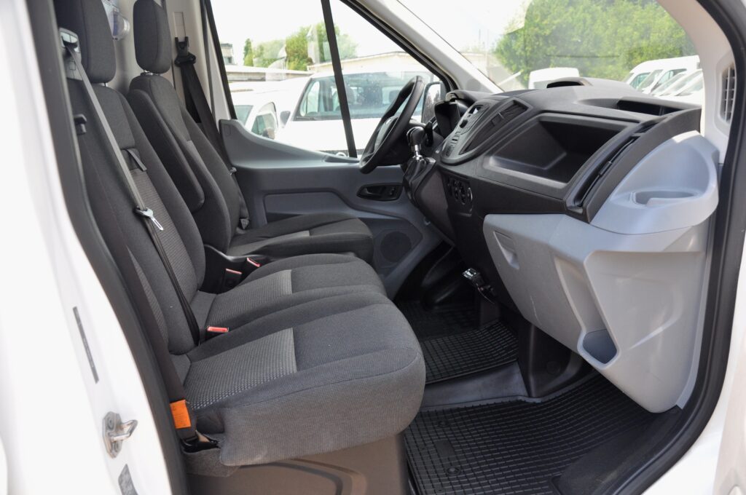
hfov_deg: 59.6
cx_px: 373
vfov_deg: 41.6
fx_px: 652
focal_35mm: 32
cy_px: 248
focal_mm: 21
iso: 500
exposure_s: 1/160
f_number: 6.3
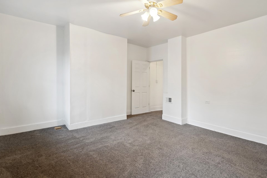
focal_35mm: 18
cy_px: 85
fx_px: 134
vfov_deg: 67.4
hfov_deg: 89.7
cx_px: 146
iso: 100
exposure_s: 1/30
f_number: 2.8
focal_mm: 16
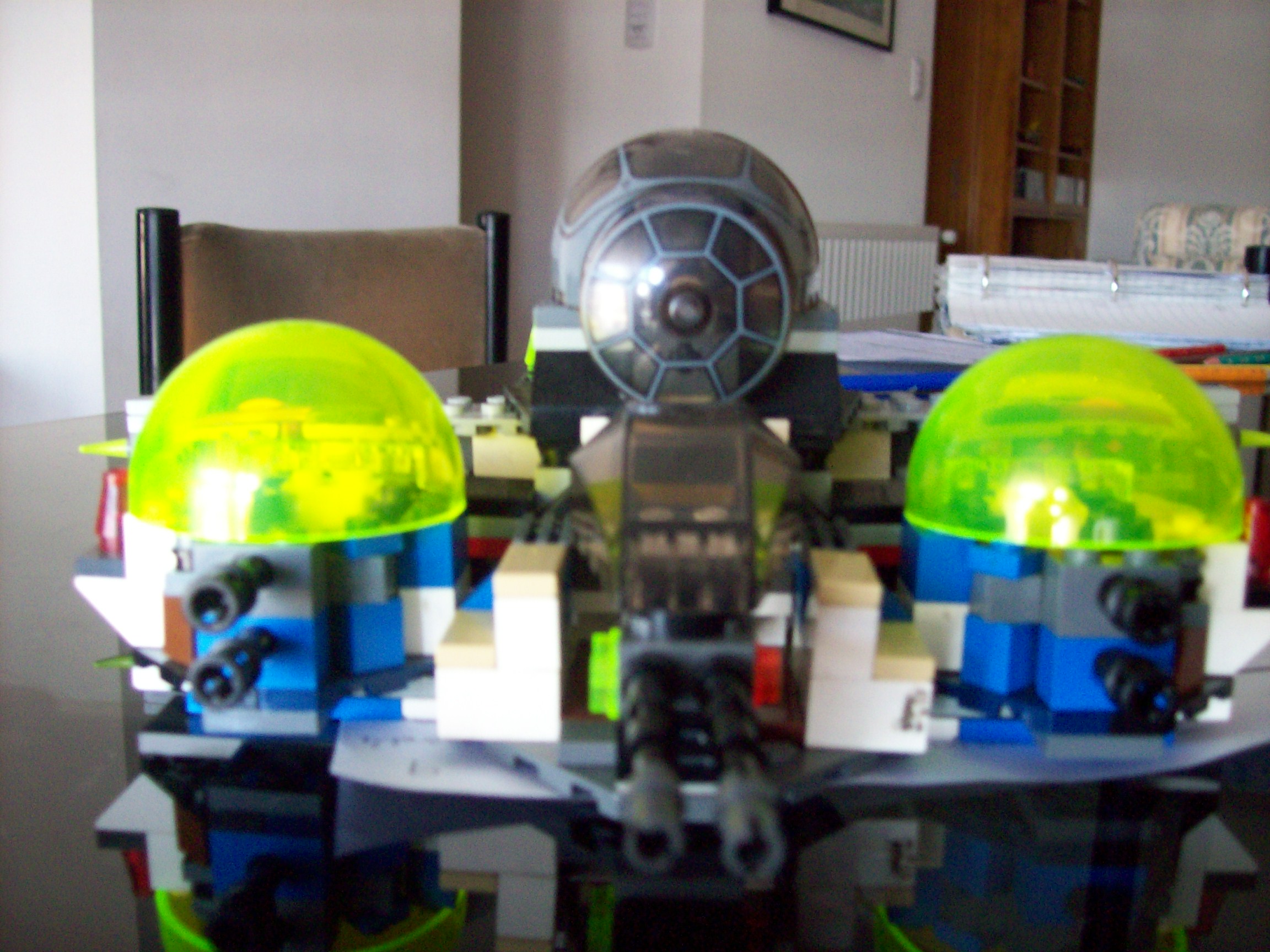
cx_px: 635
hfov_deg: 51.4
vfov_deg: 39.7
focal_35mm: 36
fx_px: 1321
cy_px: 476
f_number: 2.7
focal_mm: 6
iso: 160
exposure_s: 1/8.24
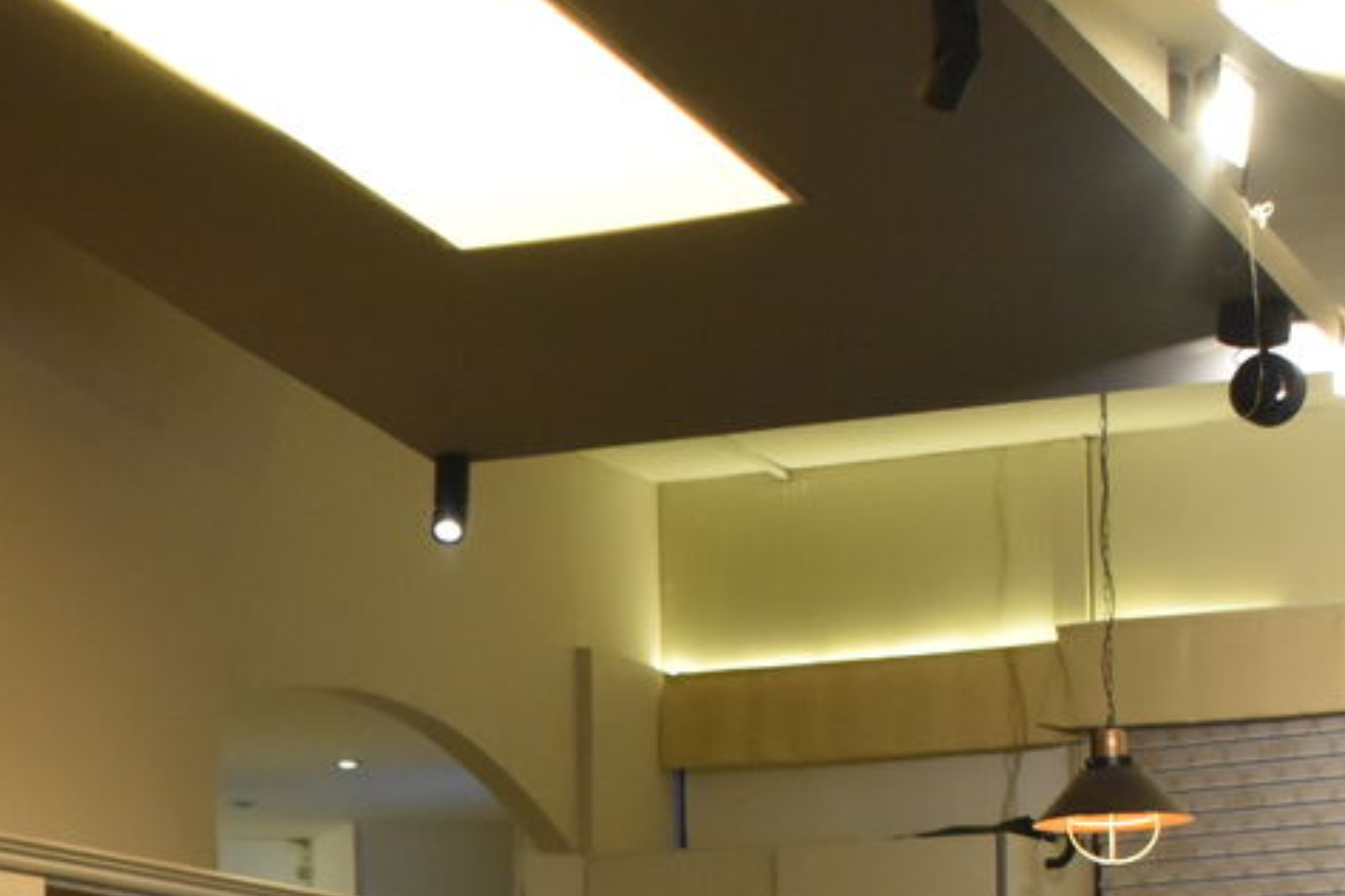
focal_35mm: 128
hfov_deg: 15.7
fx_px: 4800
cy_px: 1082
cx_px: 20
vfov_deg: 10.5
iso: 2000
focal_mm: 29
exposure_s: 1/60
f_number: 4
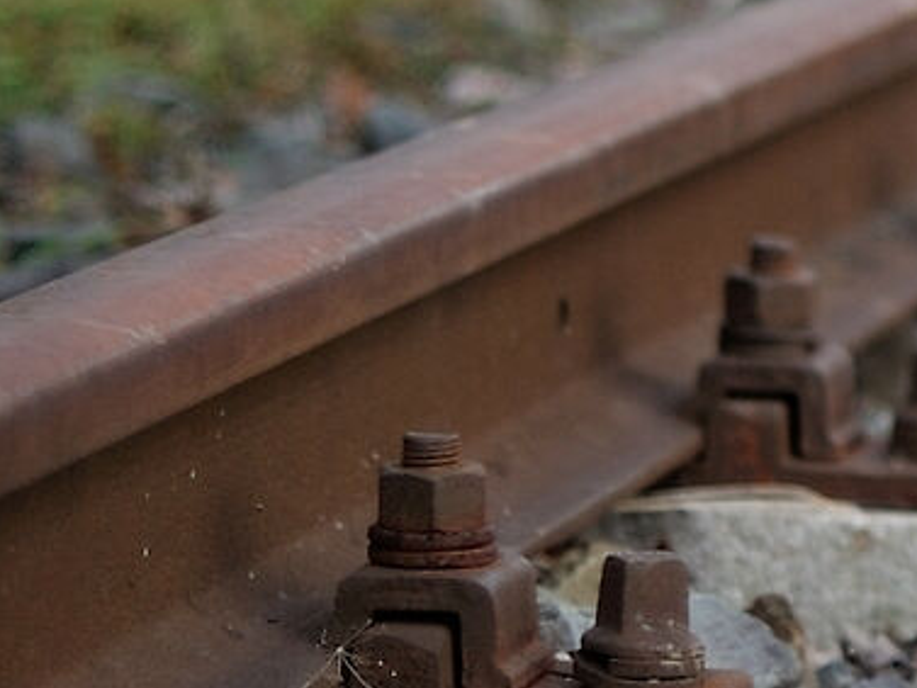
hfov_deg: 6.2
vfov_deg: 4.8
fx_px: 8109
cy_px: -210
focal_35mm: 306
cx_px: 2194
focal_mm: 50
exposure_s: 1/2000
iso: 200
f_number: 1.2
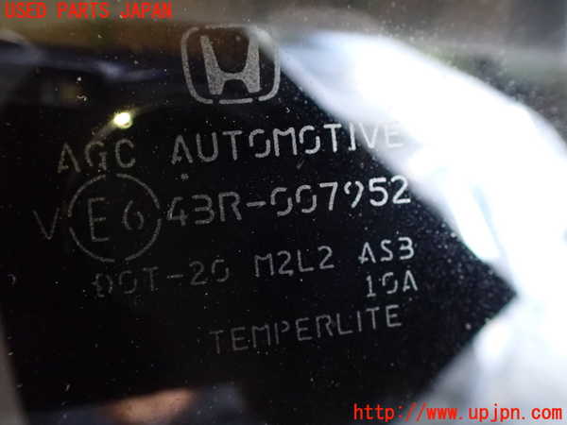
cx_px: 284
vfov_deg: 46.8
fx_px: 491
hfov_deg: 60.0
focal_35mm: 30
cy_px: 212
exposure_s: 1/30
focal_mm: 5.4
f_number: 2.3
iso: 1250
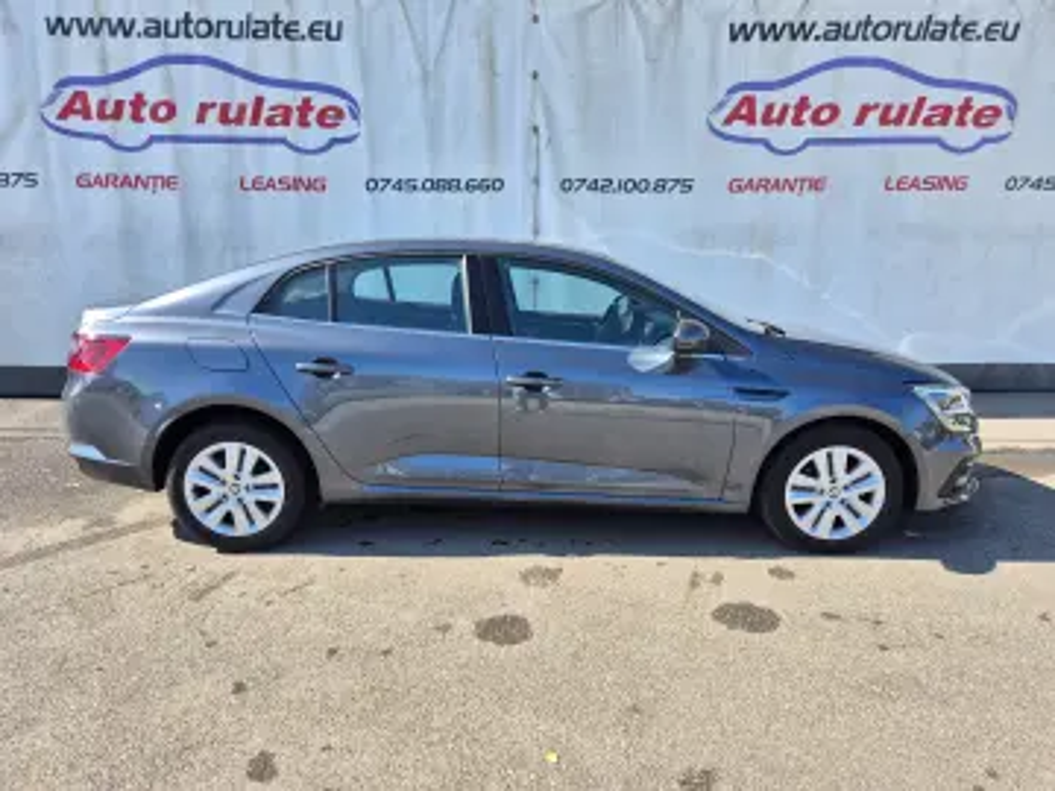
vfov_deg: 58.9
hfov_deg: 73.9
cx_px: 528
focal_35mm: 23
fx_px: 701
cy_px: 396
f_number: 1.8
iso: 25
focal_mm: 5.4
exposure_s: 1/421
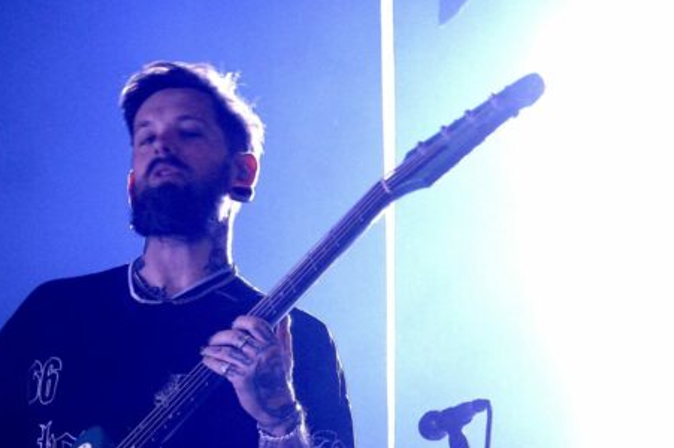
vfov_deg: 7.7
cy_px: 335
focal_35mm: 179
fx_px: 3349
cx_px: 148
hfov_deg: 11.5
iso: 2000
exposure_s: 1/160
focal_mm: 70
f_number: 5
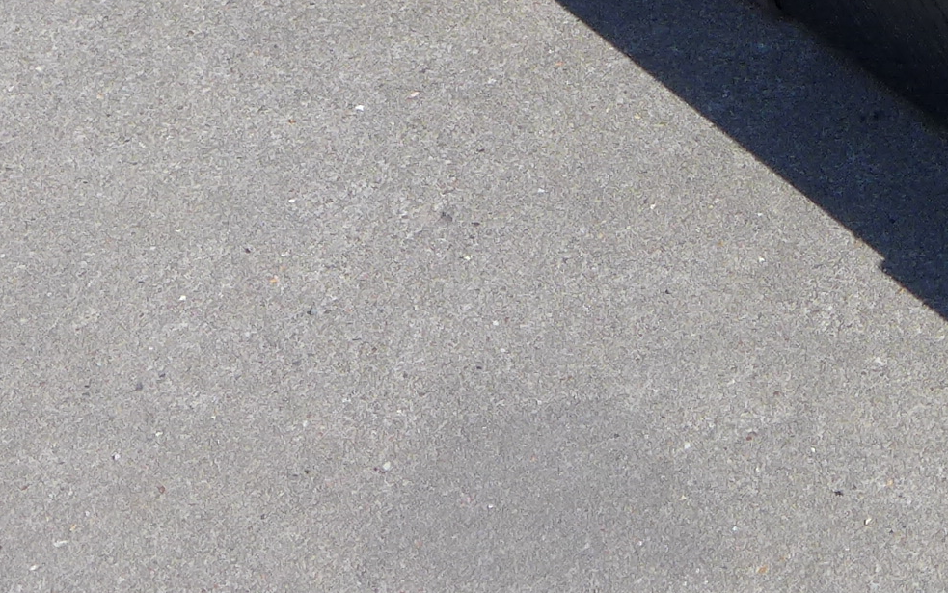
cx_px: 1680
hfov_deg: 10.7
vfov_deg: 7.1
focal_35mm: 184
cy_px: -195
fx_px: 4755
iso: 80
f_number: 2.8
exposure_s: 1/1000
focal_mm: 9.2
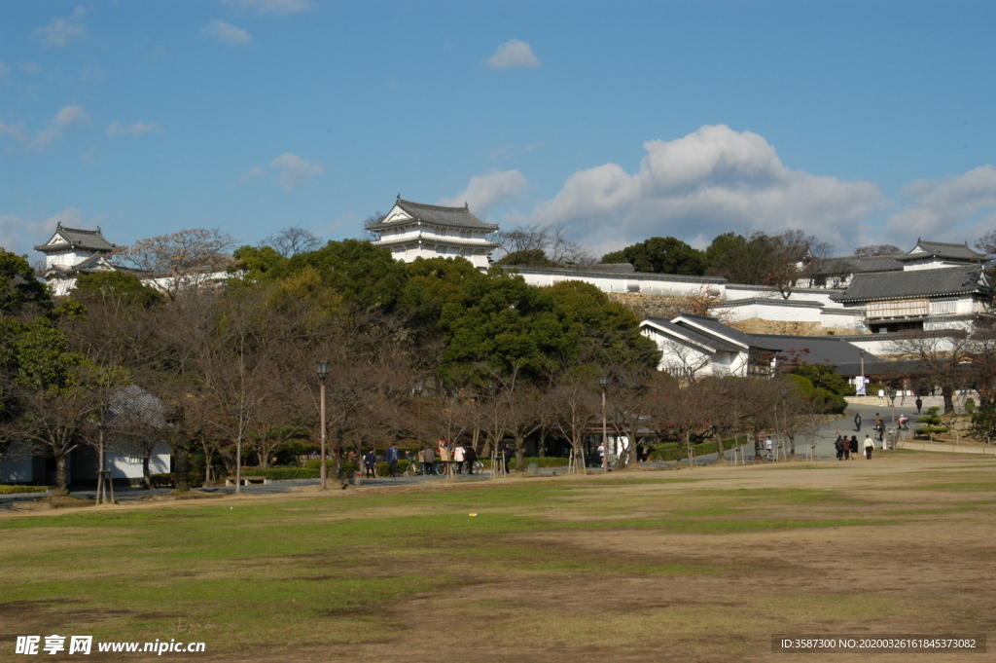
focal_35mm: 60
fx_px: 1659
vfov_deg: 22.6
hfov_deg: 33.4
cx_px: 498
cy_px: 332
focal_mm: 40
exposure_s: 1/500
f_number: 11
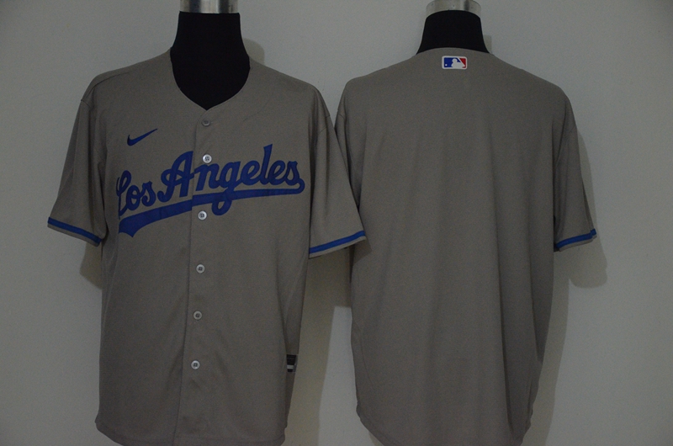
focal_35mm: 78
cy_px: 223
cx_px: 336
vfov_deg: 17.4
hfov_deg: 26.0
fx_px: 1455
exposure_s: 1/100
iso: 4000
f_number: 4.8
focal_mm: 52
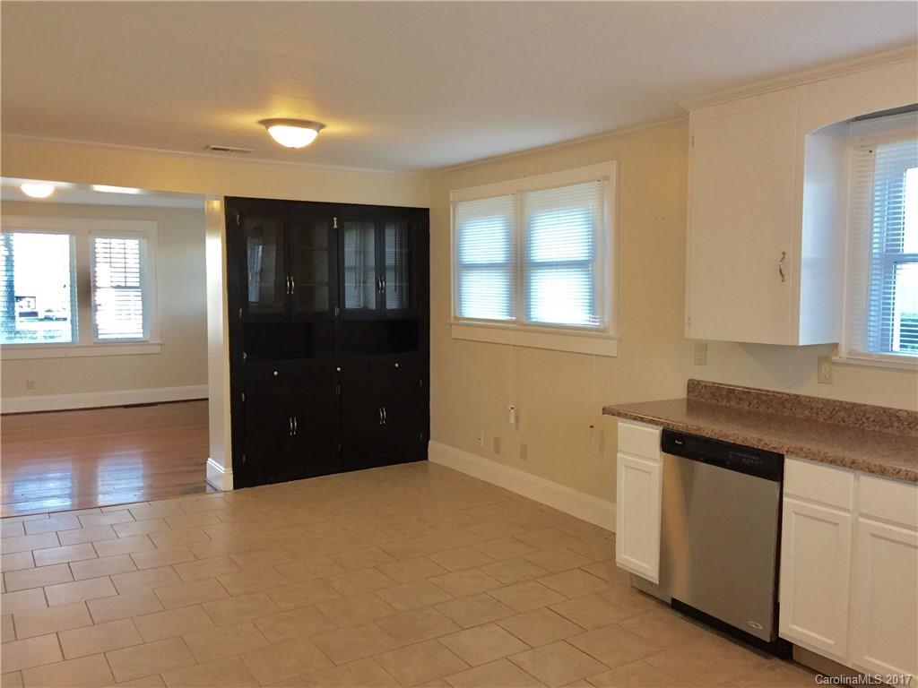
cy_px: 344
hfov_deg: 61.7
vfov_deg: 48.2
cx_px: 459
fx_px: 769
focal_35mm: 29
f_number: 2.2
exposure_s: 1/30
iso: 100
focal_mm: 4.15
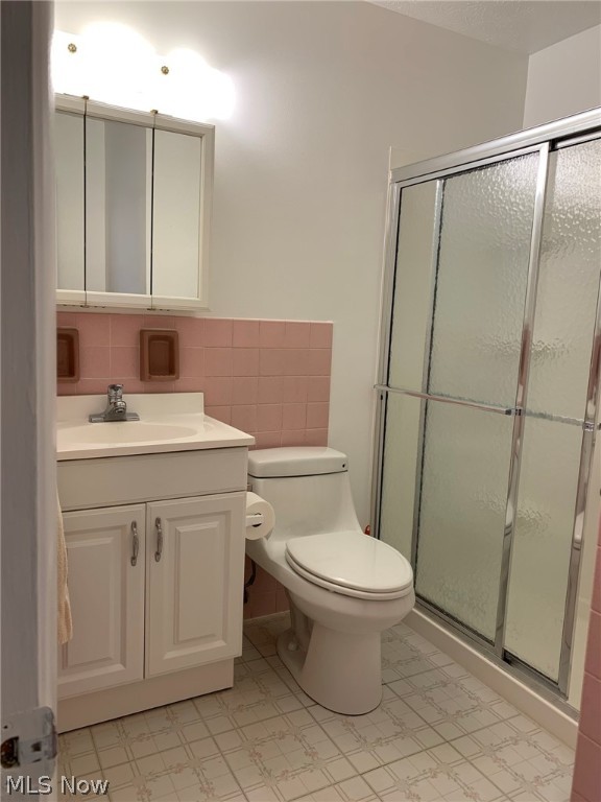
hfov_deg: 53.1
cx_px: 300
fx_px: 602
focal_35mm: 26
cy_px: 401
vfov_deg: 67.3
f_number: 1.8
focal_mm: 4.25
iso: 50
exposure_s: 1/120
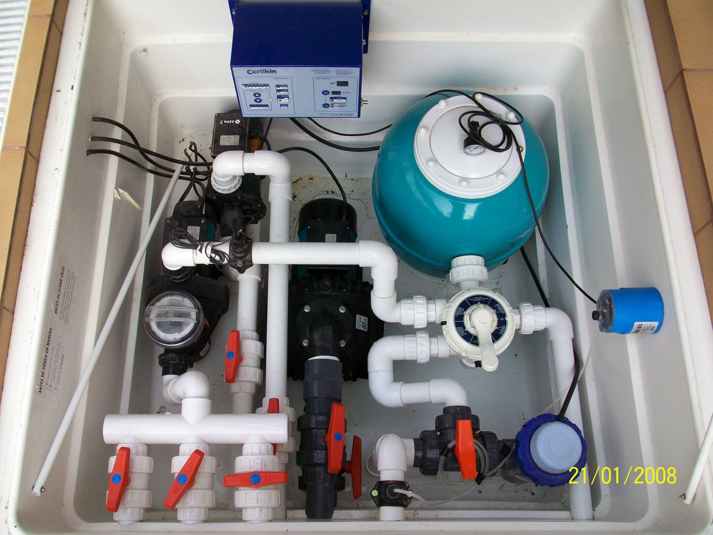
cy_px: 268
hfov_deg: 56.8
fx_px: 659
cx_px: 356
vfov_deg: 44.2
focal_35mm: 32
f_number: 2.8
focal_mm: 5.7
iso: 64
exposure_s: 1/200
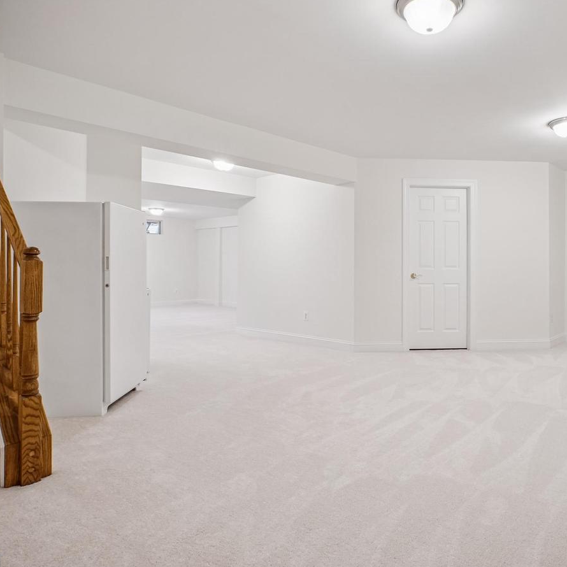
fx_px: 420
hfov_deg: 66.8
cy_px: 281
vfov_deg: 68.0
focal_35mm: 23
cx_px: 359
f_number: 8
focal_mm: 11
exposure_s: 1/13
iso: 500
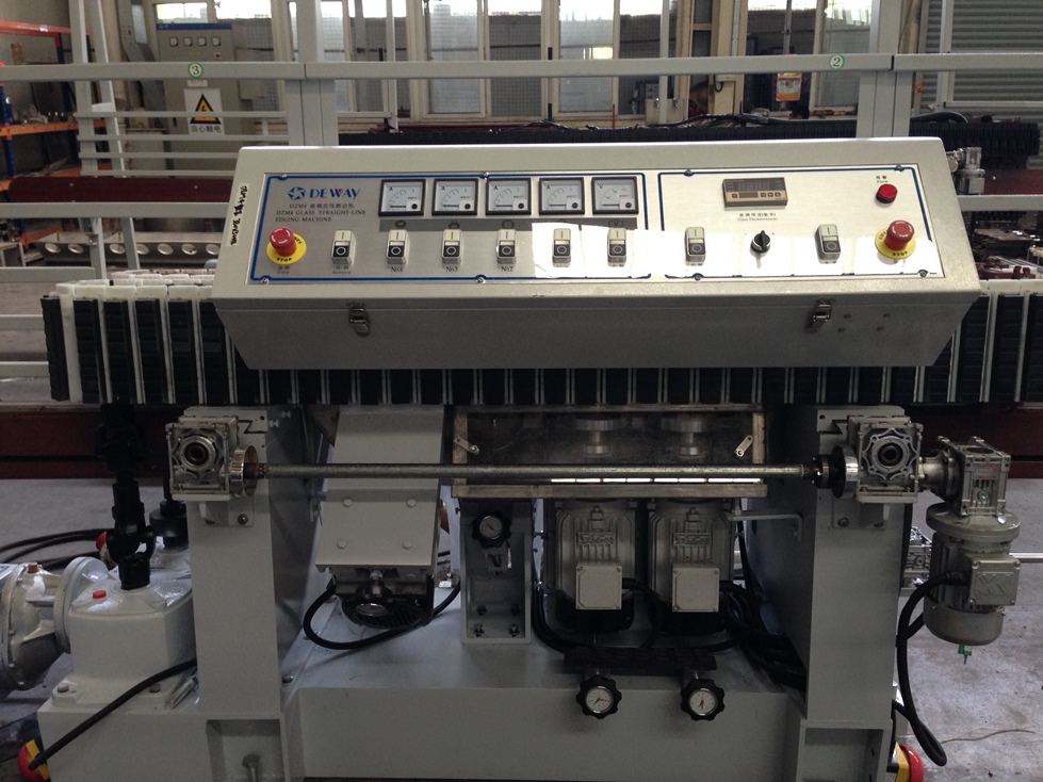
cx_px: 522
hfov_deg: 55.4
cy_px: 391
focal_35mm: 33
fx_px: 994
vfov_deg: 42.9
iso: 100
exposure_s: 1/20
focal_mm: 4.12
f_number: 2.4
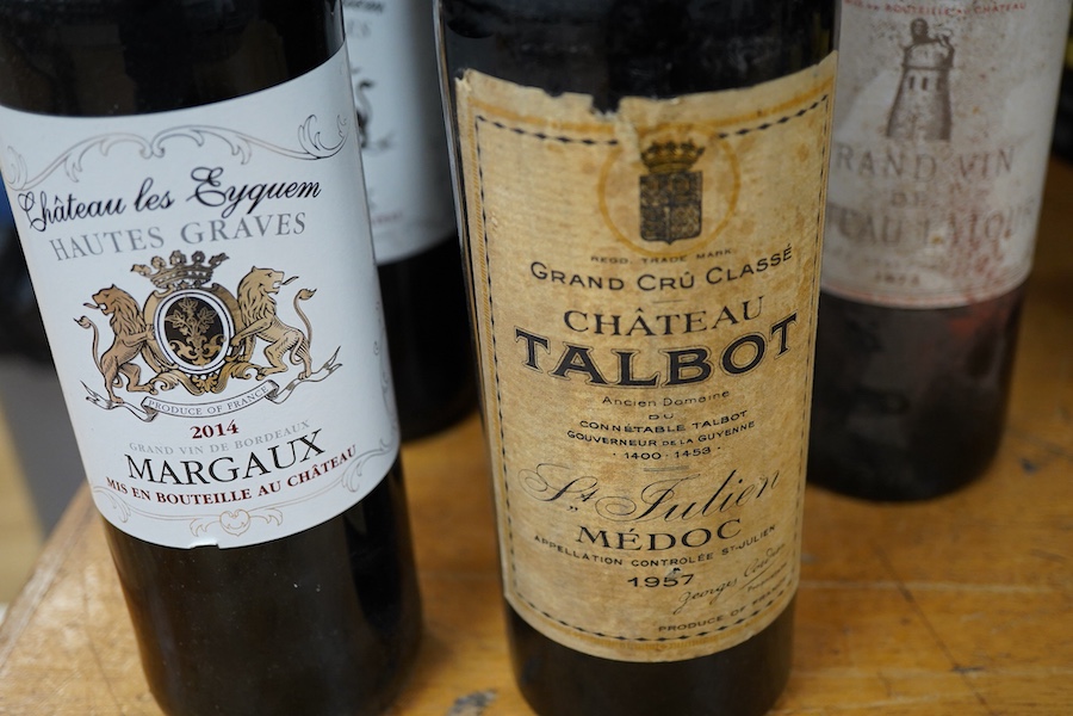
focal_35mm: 45
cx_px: 536
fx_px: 1341
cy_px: 358
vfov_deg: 29.9
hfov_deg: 43.6
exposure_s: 1/125
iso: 1250
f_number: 5.6
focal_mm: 30
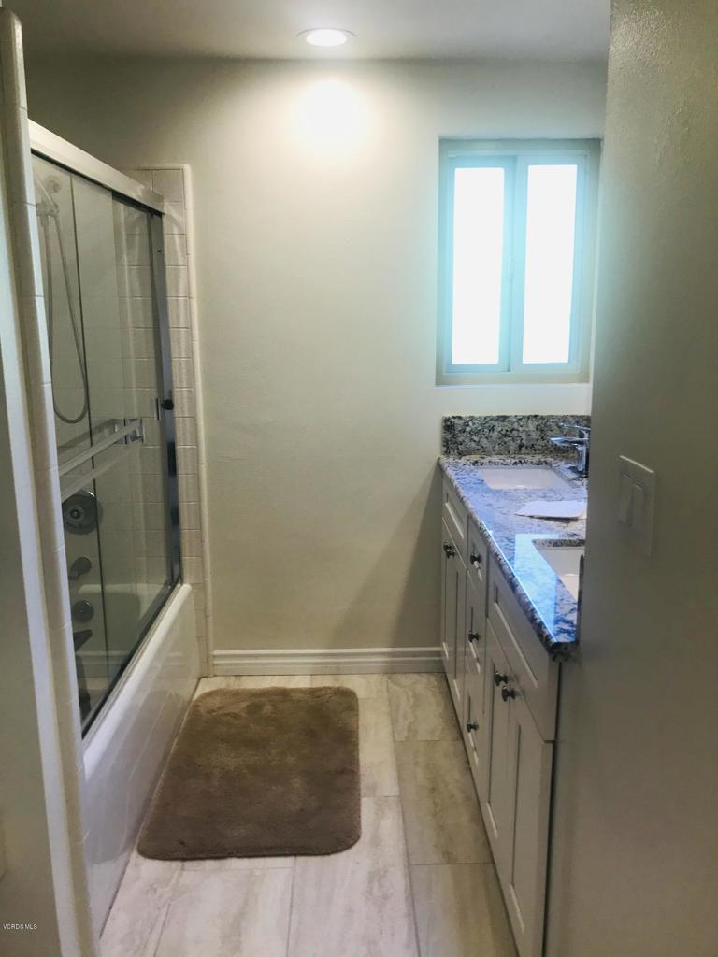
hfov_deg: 49.7
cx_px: 359
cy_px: 478
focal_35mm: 28
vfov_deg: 63.4
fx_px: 774
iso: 32
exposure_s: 1/60
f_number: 1.8
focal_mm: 3.99
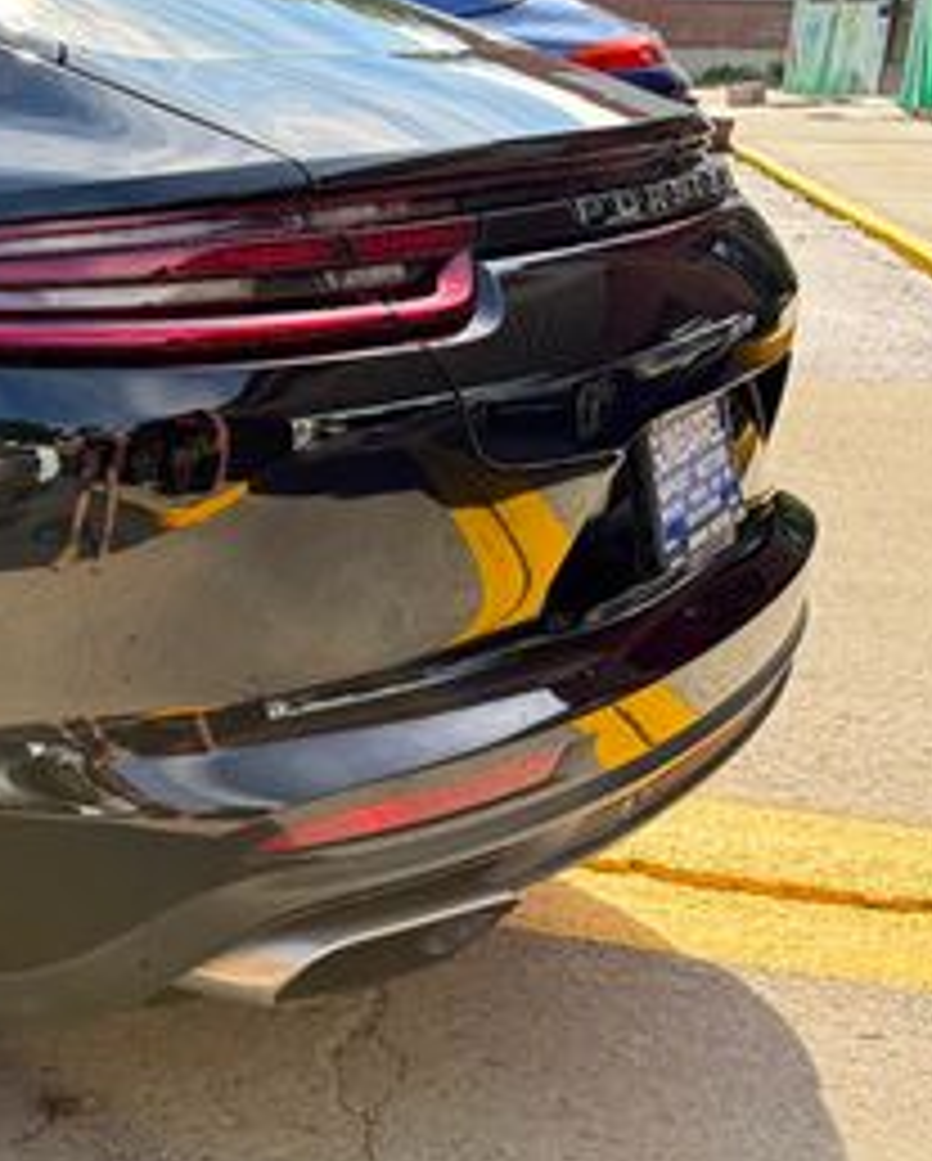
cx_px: -482
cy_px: 490
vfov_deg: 32.4
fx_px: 1996
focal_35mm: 58
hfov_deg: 21.7
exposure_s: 1/992
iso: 100
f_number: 1.78
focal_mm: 6.76
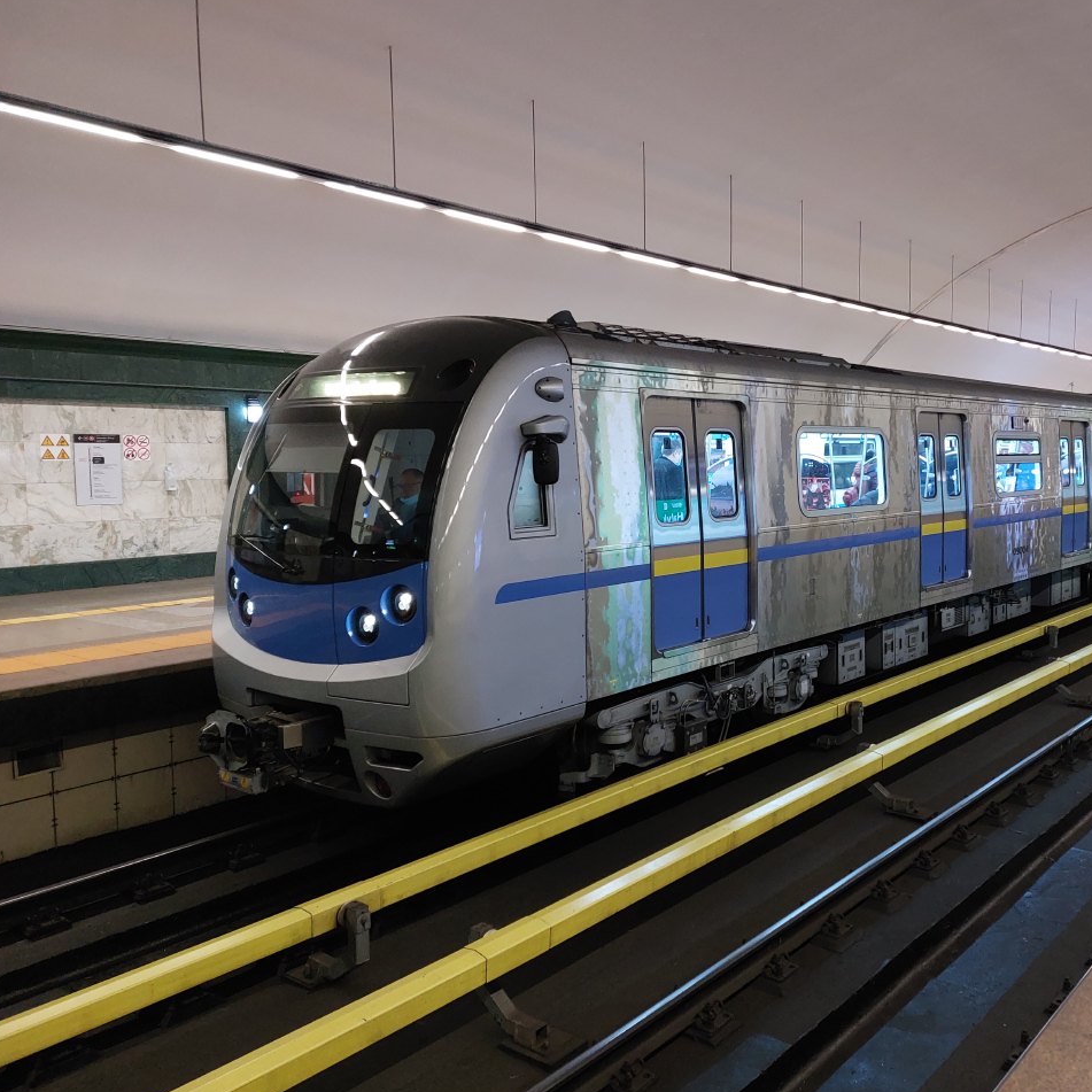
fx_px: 1035
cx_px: 741
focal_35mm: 29
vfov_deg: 55.6
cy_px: 545
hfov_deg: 54.3
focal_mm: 5.23
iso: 500
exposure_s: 1/33
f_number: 1.8
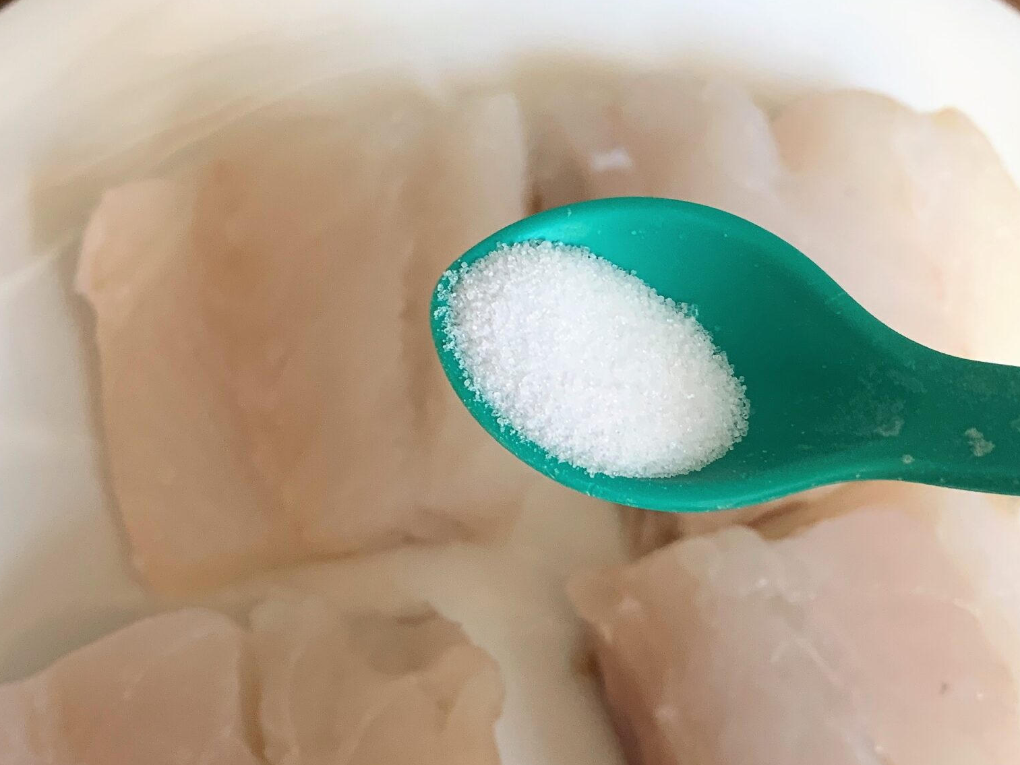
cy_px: 564
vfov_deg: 32.3
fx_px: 1297
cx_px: 532
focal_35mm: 44
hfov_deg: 42.9
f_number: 1.8
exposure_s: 1/60
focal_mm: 4.25
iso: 100
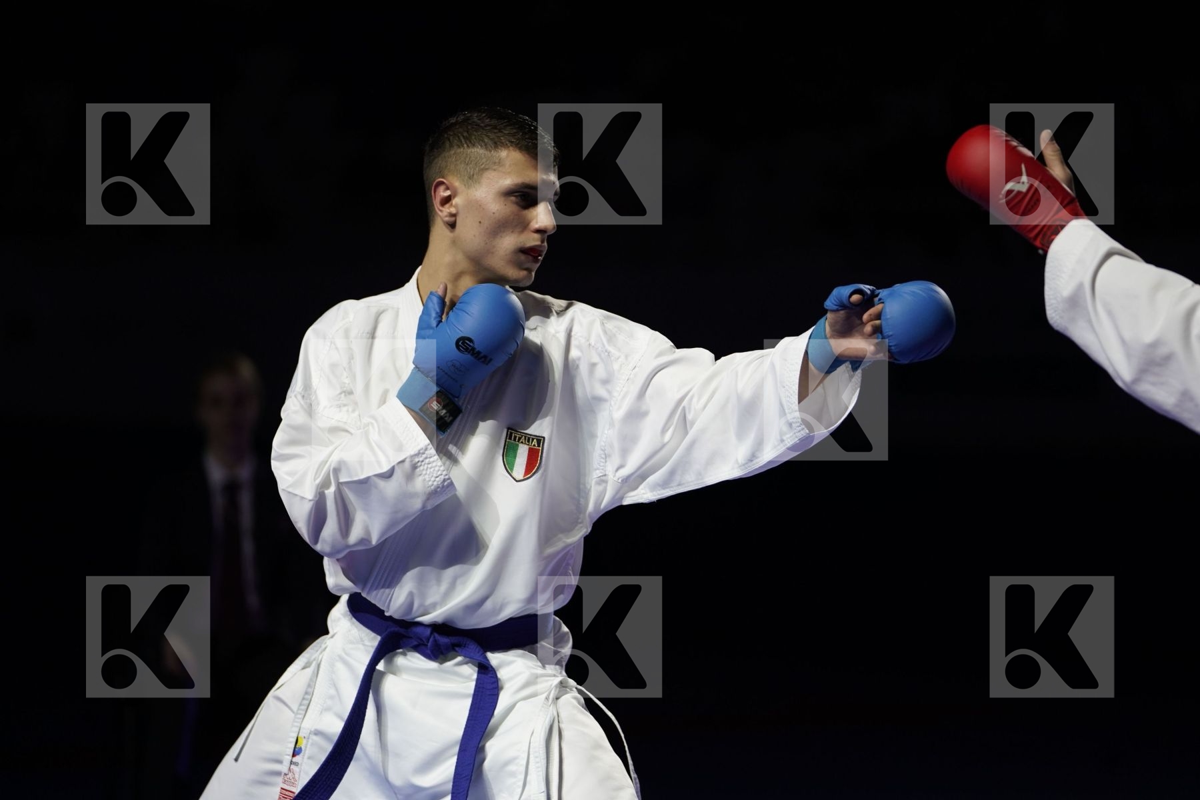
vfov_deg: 8.9
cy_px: 400
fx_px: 5166
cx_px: 600
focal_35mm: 155
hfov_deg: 13.2
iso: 800
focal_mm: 155
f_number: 2.8
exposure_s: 1/1000
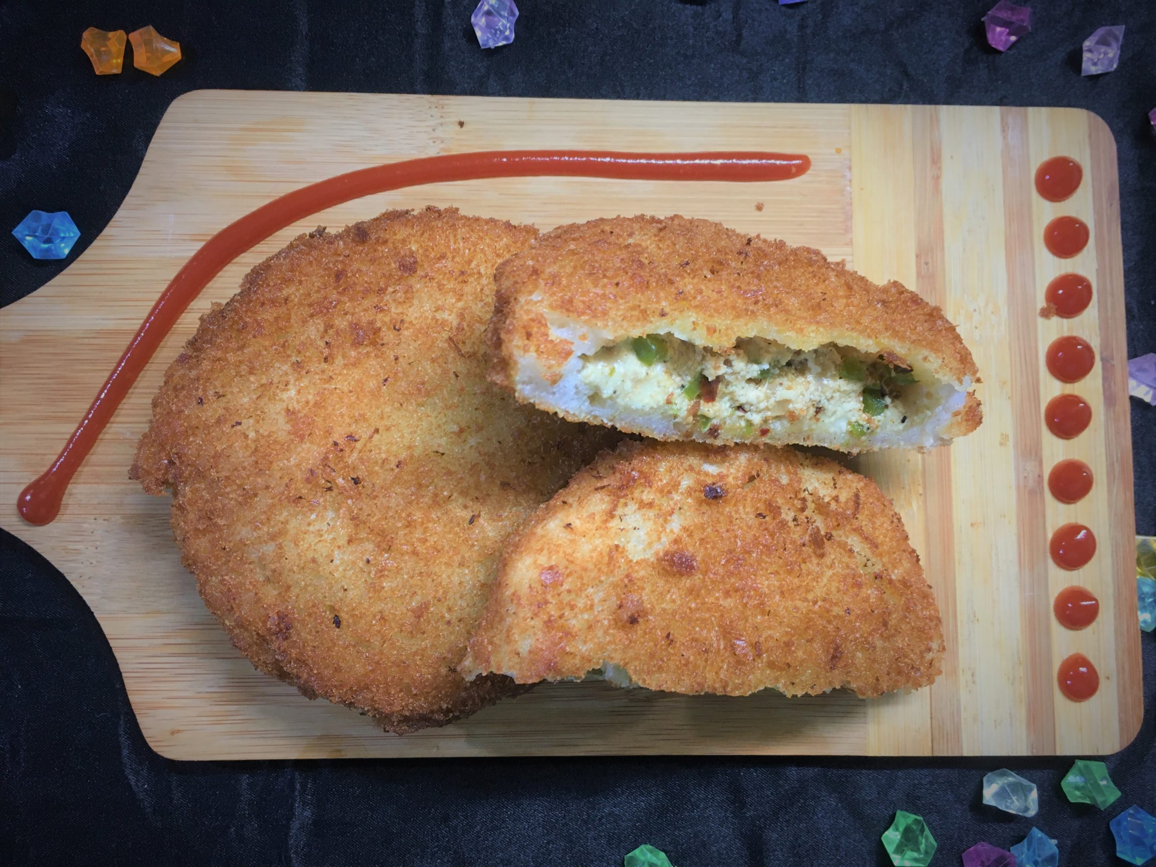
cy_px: 434
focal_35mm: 29
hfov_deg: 61.7
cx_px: 578
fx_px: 968
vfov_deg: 48.2
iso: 125
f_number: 2.2
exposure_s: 1/33
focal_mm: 4.15
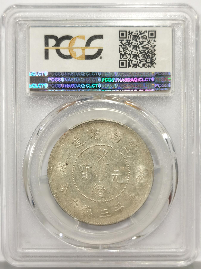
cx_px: 100
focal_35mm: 54
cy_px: 134
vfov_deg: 35.5
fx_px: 418
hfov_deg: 27.0
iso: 100
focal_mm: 5.56
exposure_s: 1/100
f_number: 16
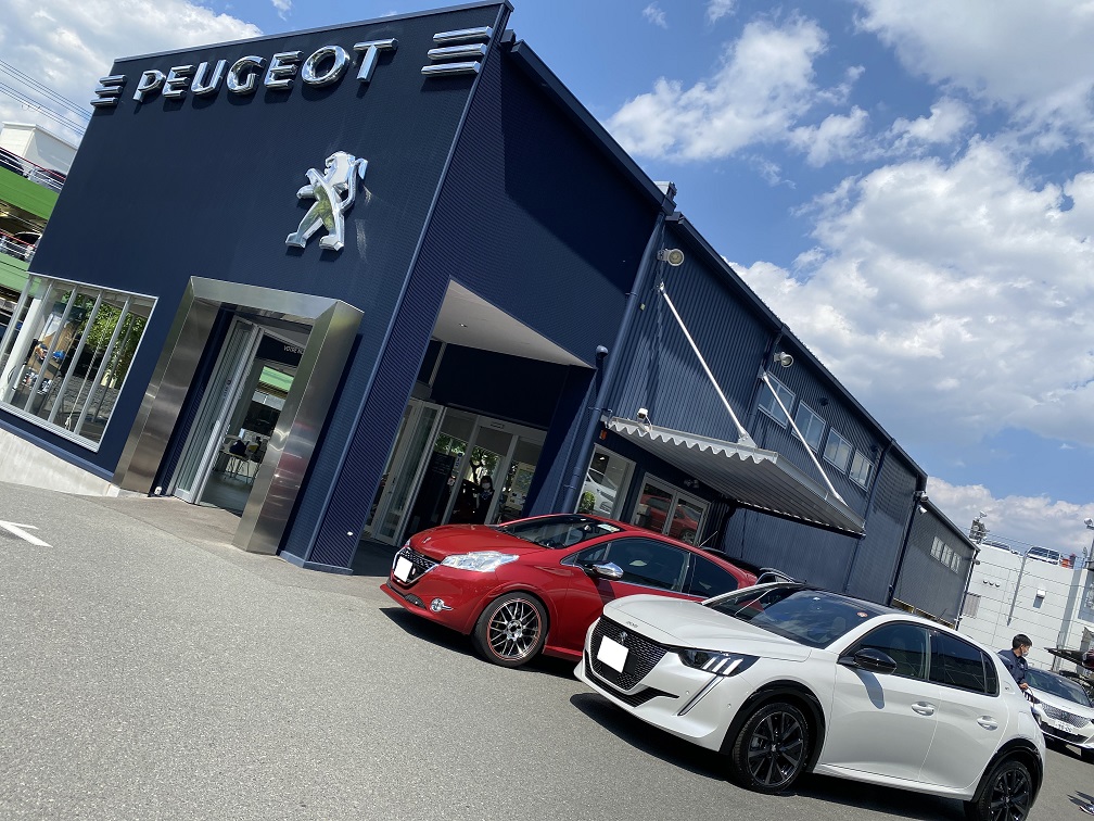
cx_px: 547
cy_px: 410
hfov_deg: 67.3
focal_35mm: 26
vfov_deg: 53.1
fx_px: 822
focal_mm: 4.25
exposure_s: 1/3300
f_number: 1.8
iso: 32
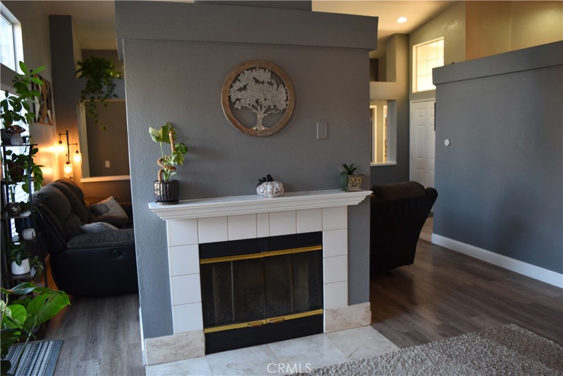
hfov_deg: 67.4
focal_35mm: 27
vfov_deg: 47.9
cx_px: 282
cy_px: 188
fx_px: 422
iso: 450
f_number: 4
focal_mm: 18
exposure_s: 1/60
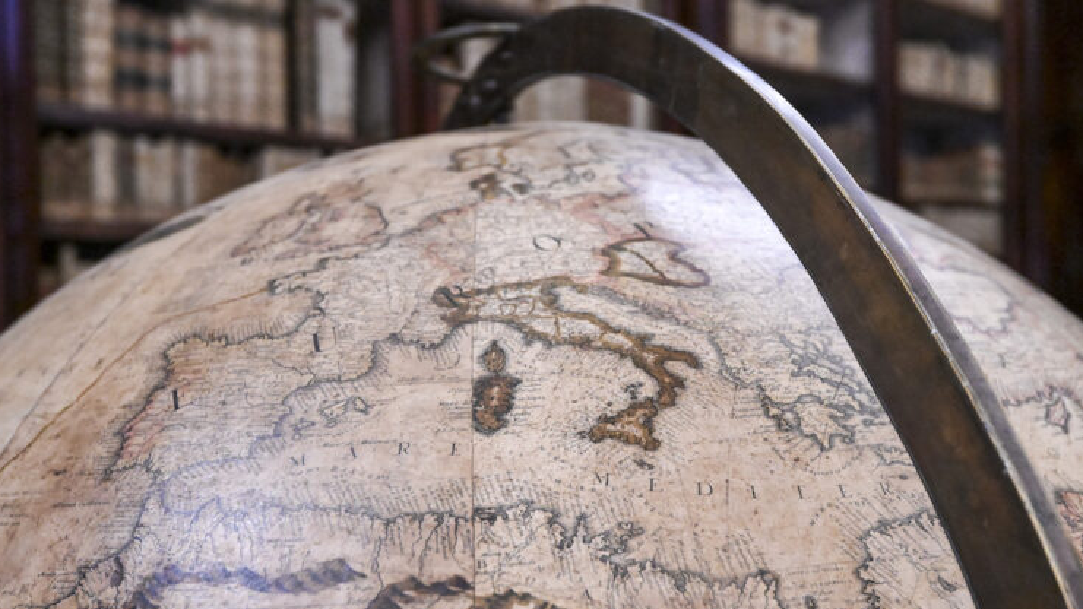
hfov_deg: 52.8
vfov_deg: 31.2
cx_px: 552
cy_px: 338
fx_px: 1091
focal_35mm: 38
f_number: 5
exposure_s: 1/160
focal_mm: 35
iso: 8000
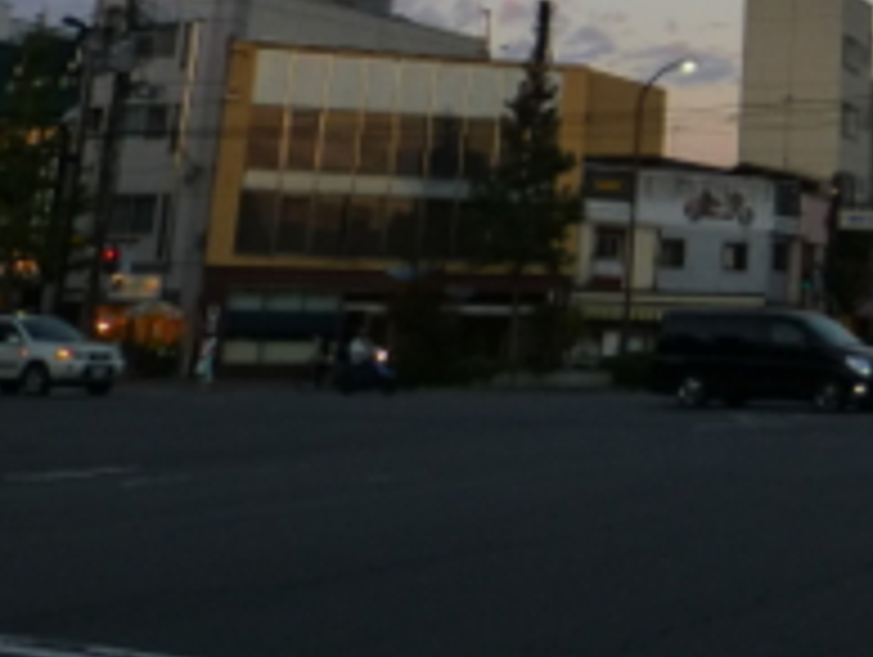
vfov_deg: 20.1
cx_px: 986
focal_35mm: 68
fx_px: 1717
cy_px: -160
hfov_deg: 26.1
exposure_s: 1/125
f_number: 3.5
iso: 160
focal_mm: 4.3
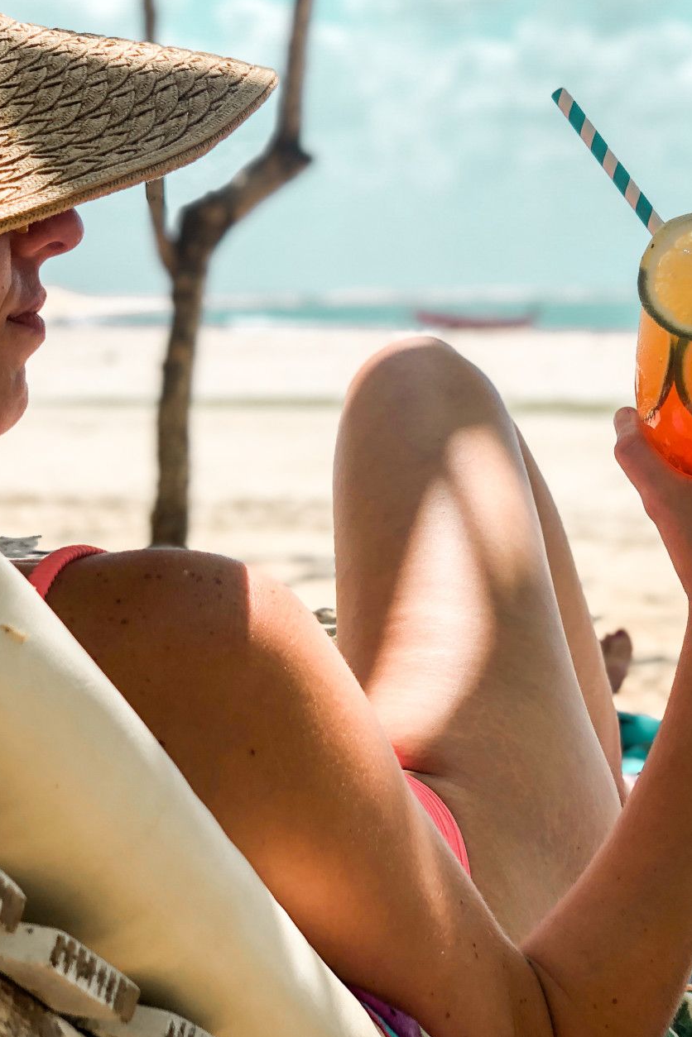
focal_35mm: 69
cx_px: 398
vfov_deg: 29.1
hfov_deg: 19.7
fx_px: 1989
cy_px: 380
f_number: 2.4
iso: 16
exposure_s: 1/680
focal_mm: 6
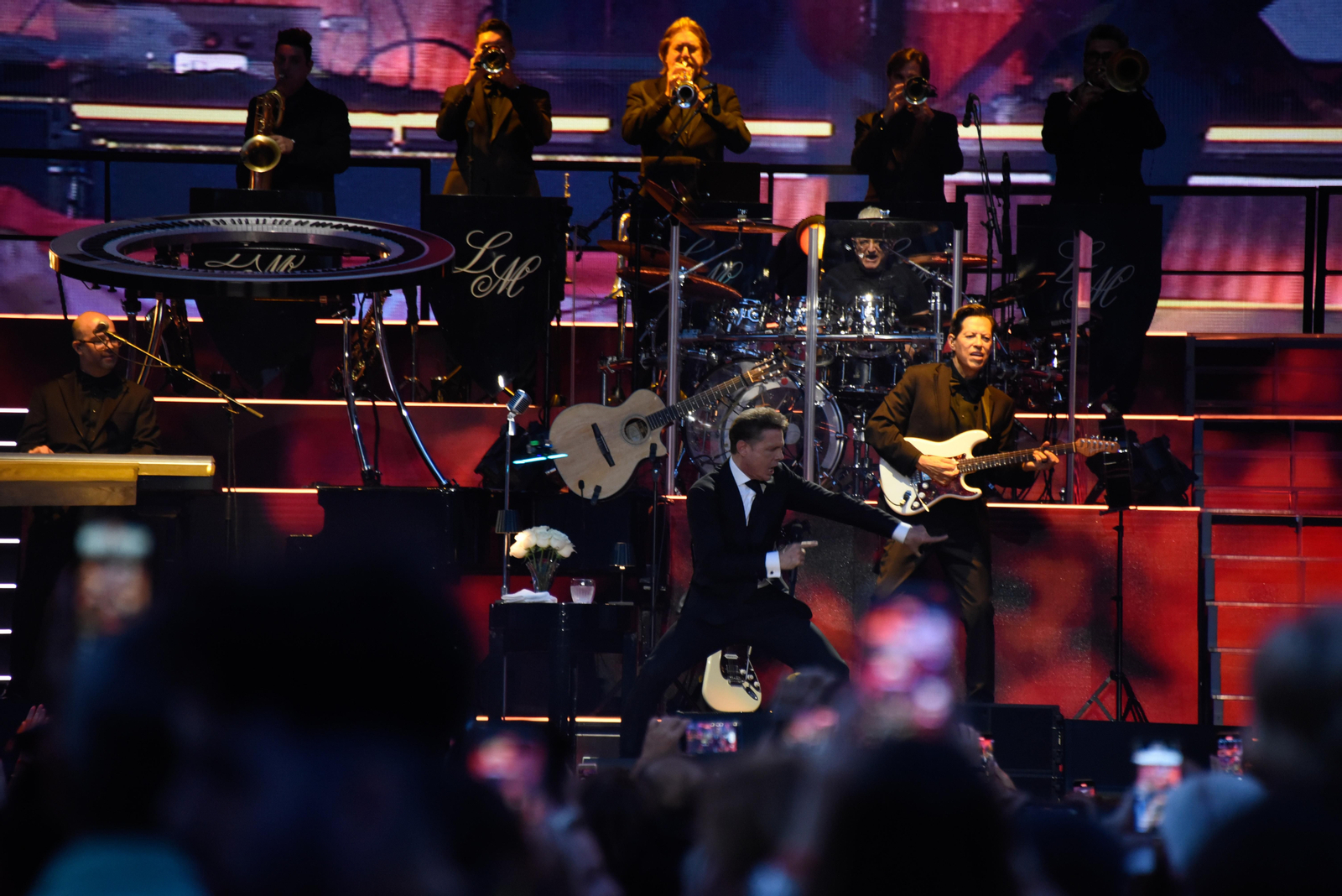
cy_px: 448
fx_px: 11187
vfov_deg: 4.6
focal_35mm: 300
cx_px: 671
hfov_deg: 6.9
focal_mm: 300
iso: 3200
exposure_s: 1/200
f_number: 5.6
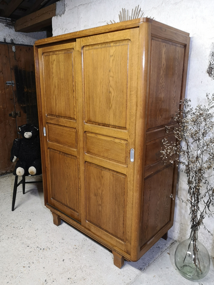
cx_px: 107
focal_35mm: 27
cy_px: 142
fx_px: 223
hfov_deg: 51.4
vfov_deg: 65.3
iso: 320
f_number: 1.8
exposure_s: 1/25
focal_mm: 5.58
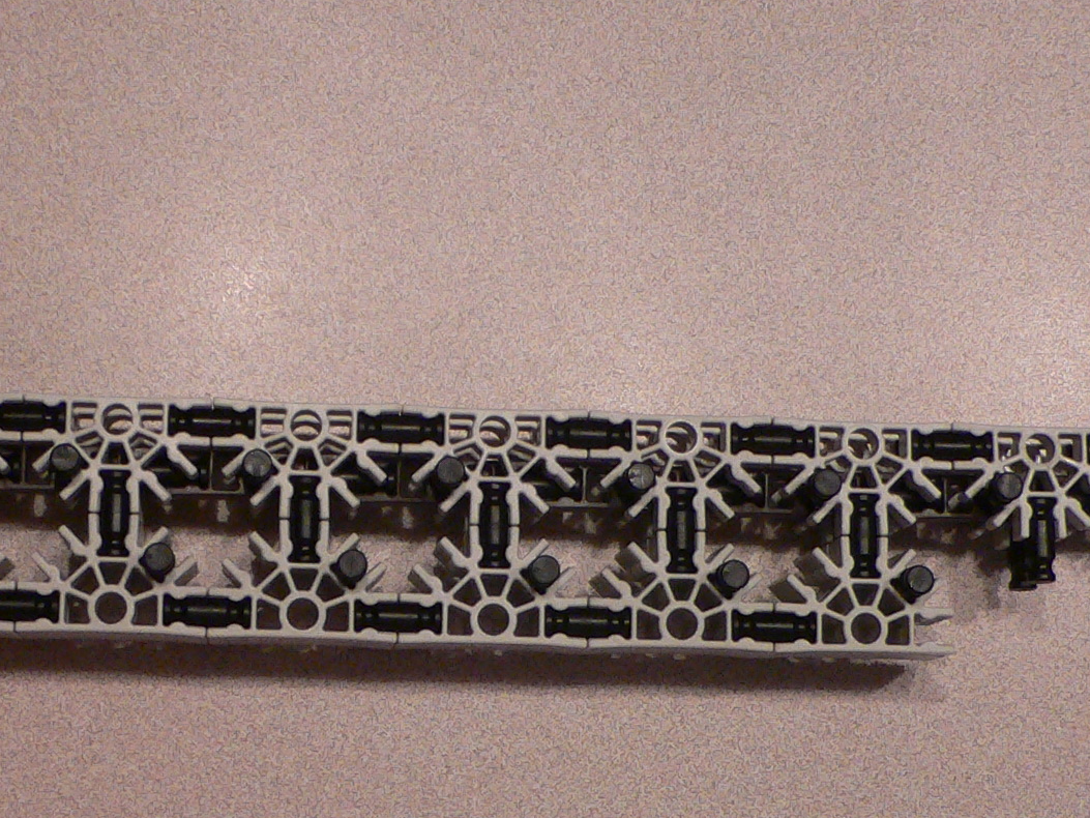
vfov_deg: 21.9
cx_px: 373
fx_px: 2110
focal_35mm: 67
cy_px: 504
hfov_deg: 28.8
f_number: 2.8
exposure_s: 1/40
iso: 200
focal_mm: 4.6
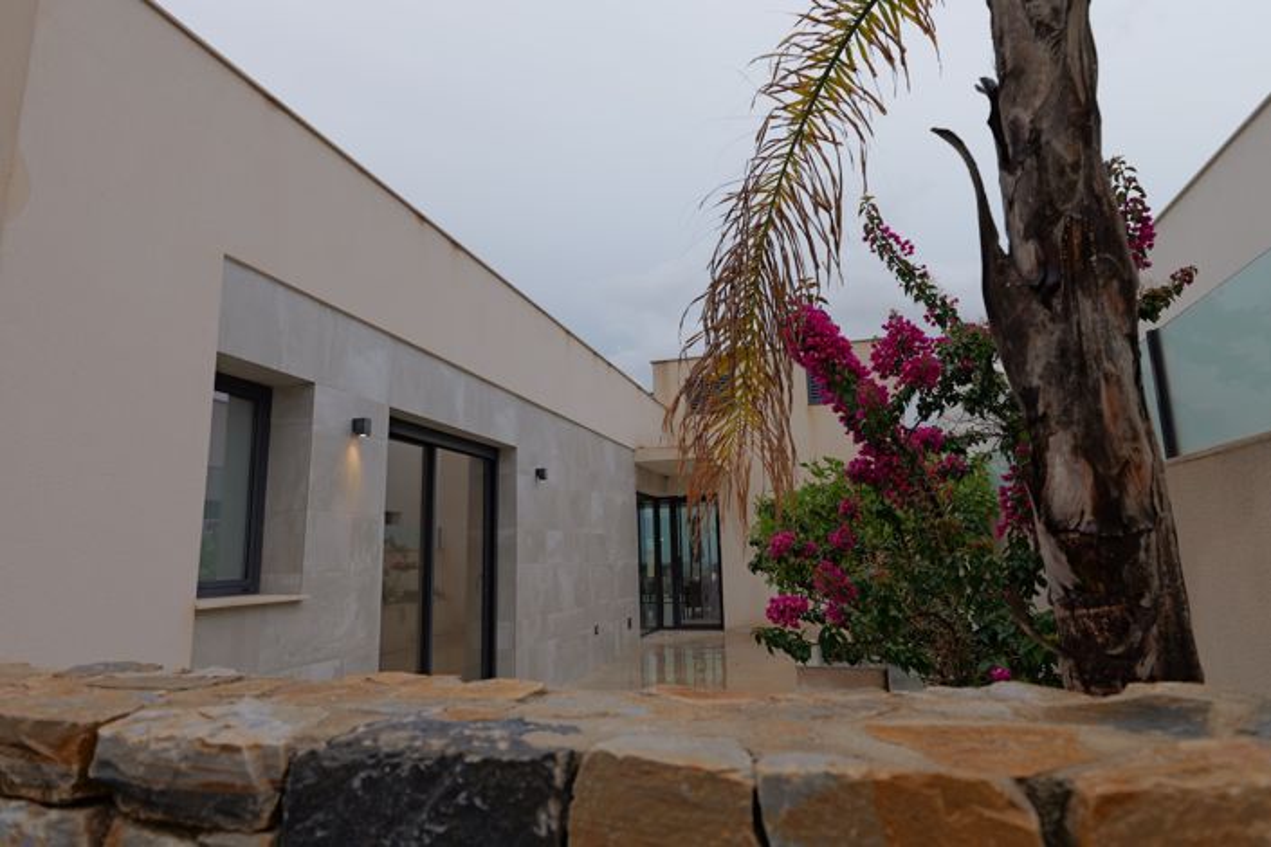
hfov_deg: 84.0
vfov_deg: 61.9
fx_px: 706
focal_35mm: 20
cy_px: 424
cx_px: 636
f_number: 4.7
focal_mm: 20
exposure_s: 1/100
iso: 100
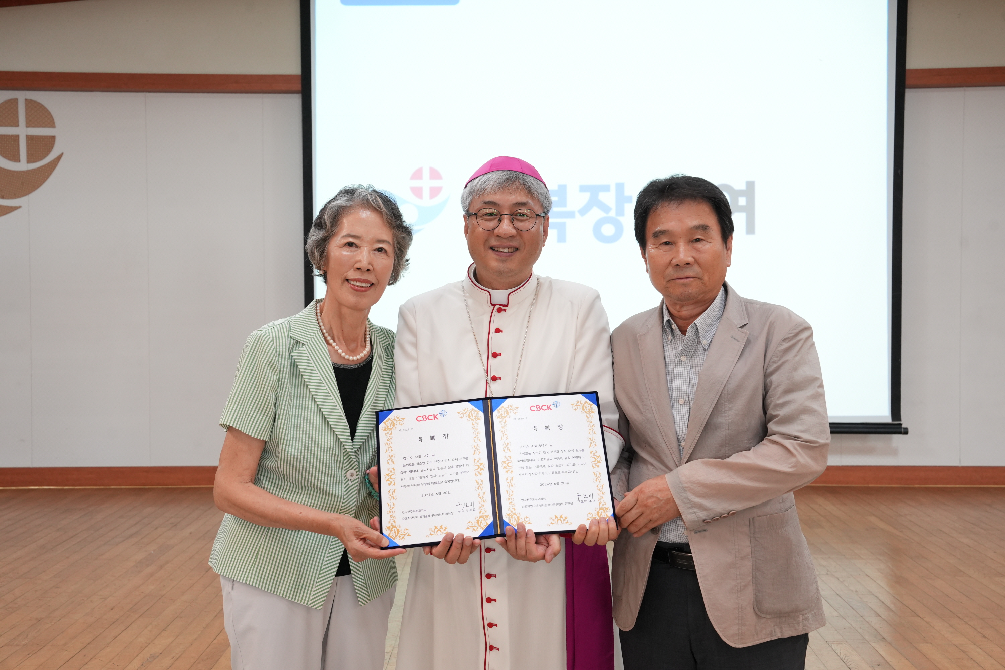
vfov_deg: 28.6
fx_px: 1312
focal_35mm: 47
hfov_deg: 41.9
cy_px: 335
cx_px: 502
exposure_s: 1/50
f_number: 7.1
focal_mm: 47
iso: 1250
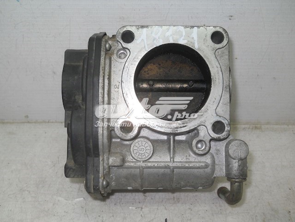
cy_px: 111
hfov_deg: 45.8
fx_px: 349
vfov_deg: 35.1
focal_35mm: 41
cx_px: 148
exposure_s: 1/30
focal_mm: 6.72
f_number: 5.5
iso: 80
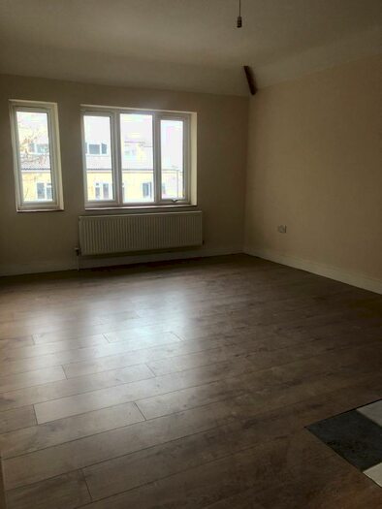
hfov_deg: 49.8
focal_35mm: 28
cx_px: 191
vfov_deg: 63.4
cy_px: 254
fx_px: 412
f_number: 1.8
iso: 40
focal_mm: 3.99
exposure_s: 1/30
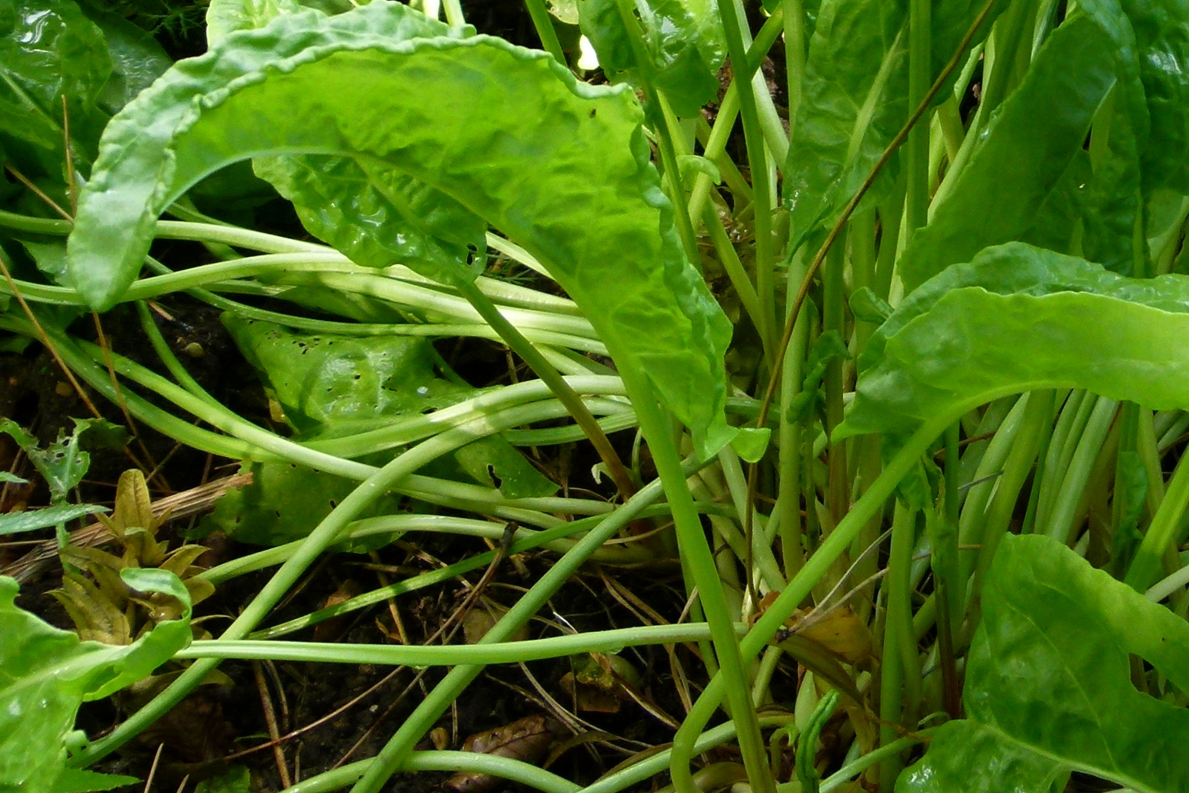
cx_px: 1058
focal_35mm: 98
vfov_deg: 13.6
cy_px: -103
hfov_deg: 20.4
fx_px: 3236
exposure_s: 1/80
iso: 100
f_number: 3.2
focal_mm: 7.6
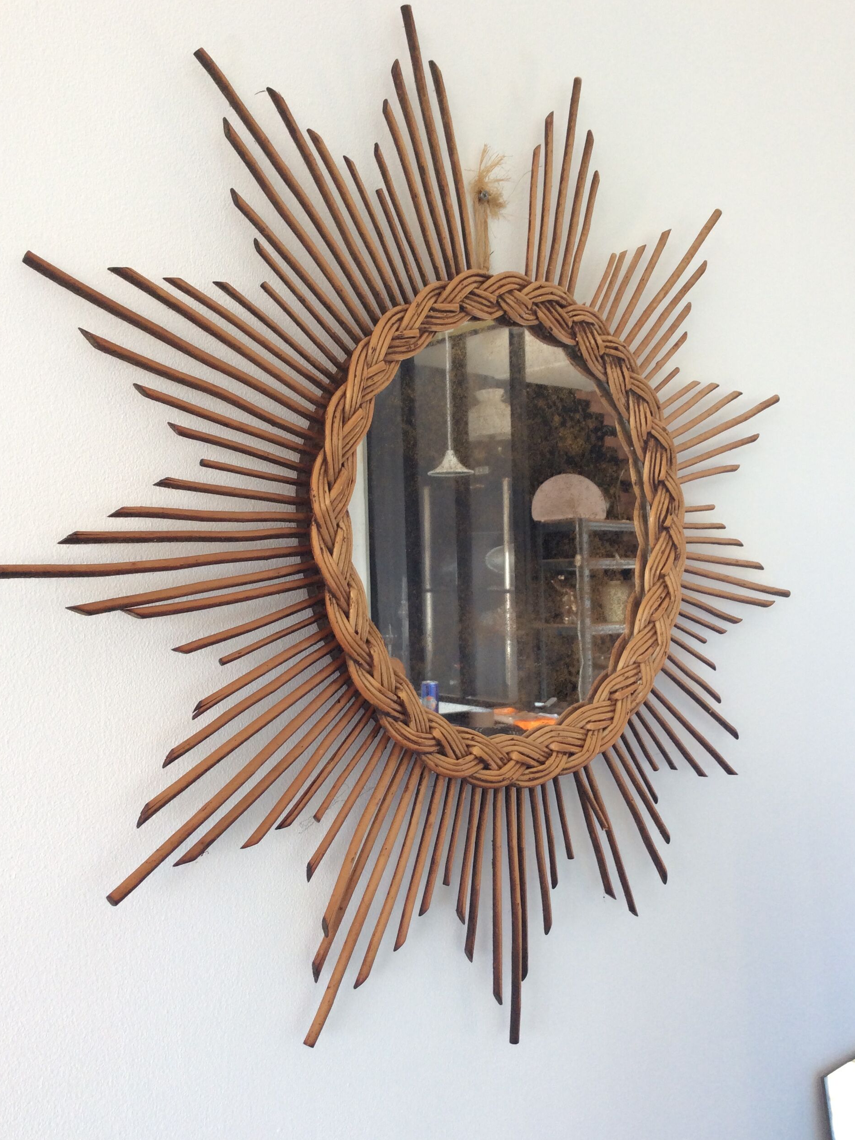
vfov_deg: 55.4
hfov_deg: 42.9
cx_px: 428
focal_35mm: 33
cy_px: 563
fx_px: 1087
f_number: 2.4
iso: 50
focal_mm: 3.3
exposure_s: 1/50
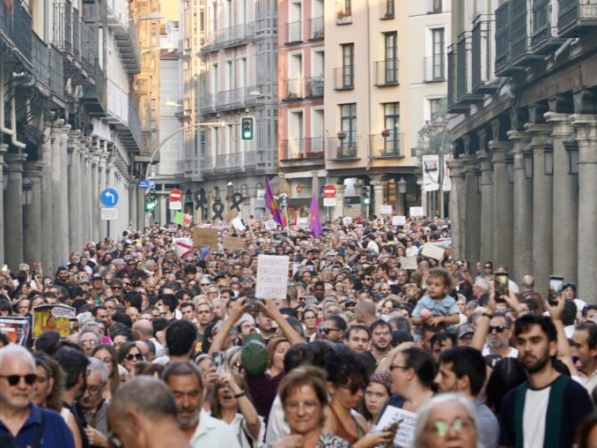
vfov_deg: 8.7
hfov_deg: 11.6
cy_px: 223
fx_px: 2948
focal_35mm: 171
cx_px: 270
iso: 400
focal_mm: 105
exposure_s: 1/100
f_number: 6.3
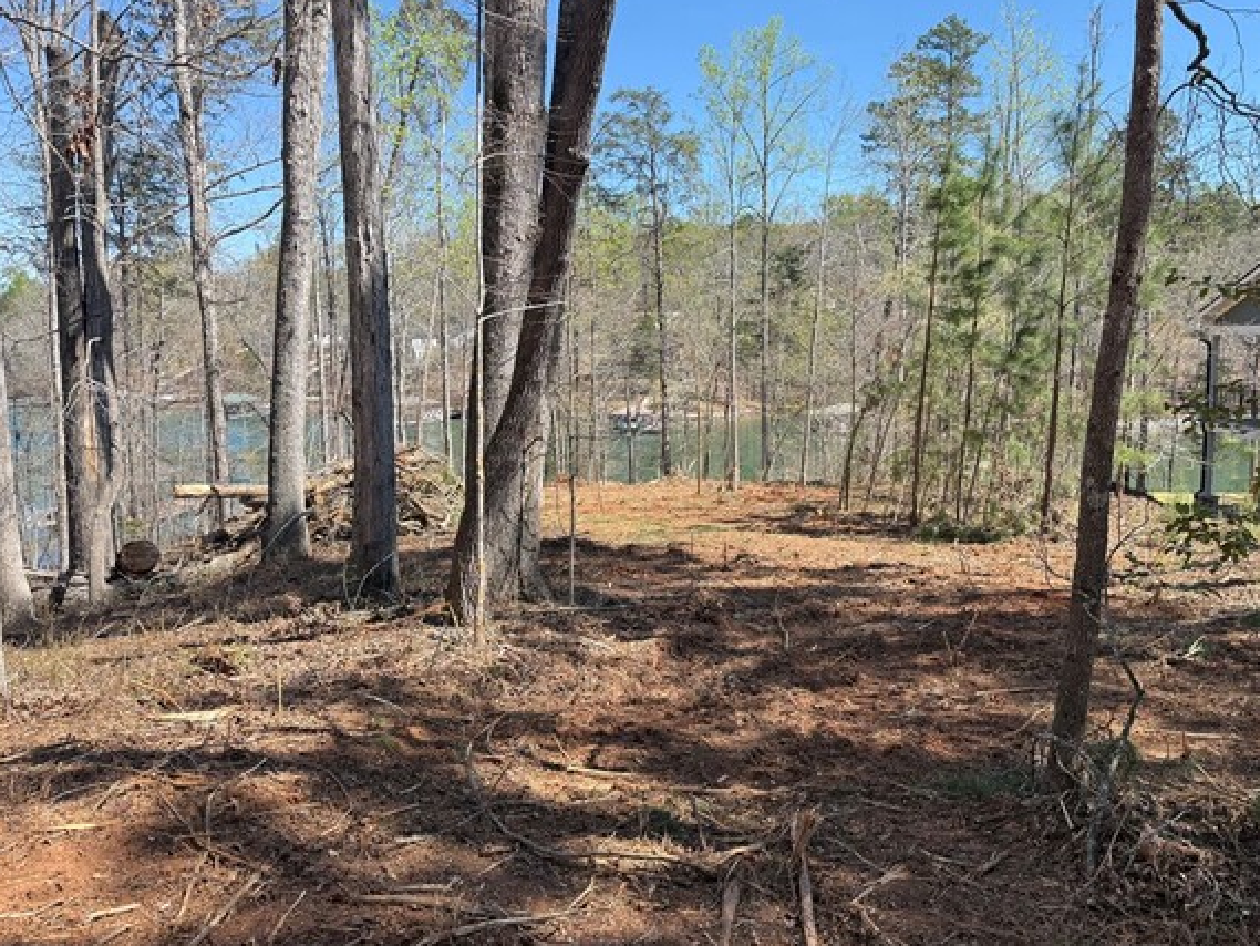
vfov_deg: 51.4
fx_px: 983
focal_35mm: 27
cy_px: 465
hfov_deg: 65.1
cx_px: 698
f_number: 1.78
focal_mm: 6.76
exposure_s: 1/931
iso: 100
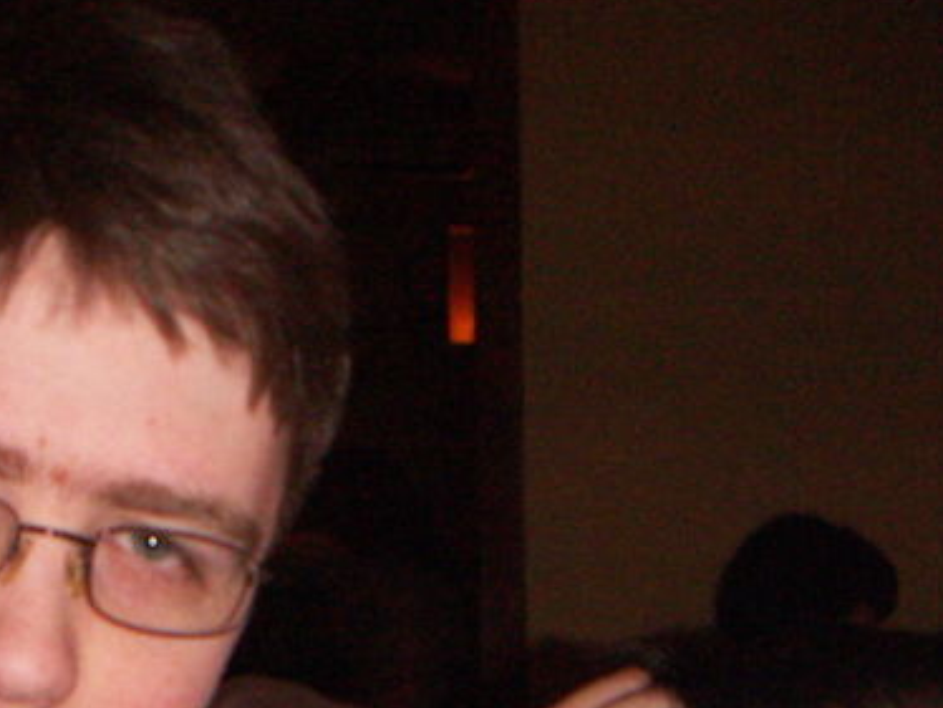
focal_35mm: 77
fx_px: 2099
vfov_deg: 18.6
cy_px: 718
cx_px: 171
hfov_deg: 24.9
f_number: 2.8
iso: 200
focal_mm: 4.7
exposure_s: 1/50
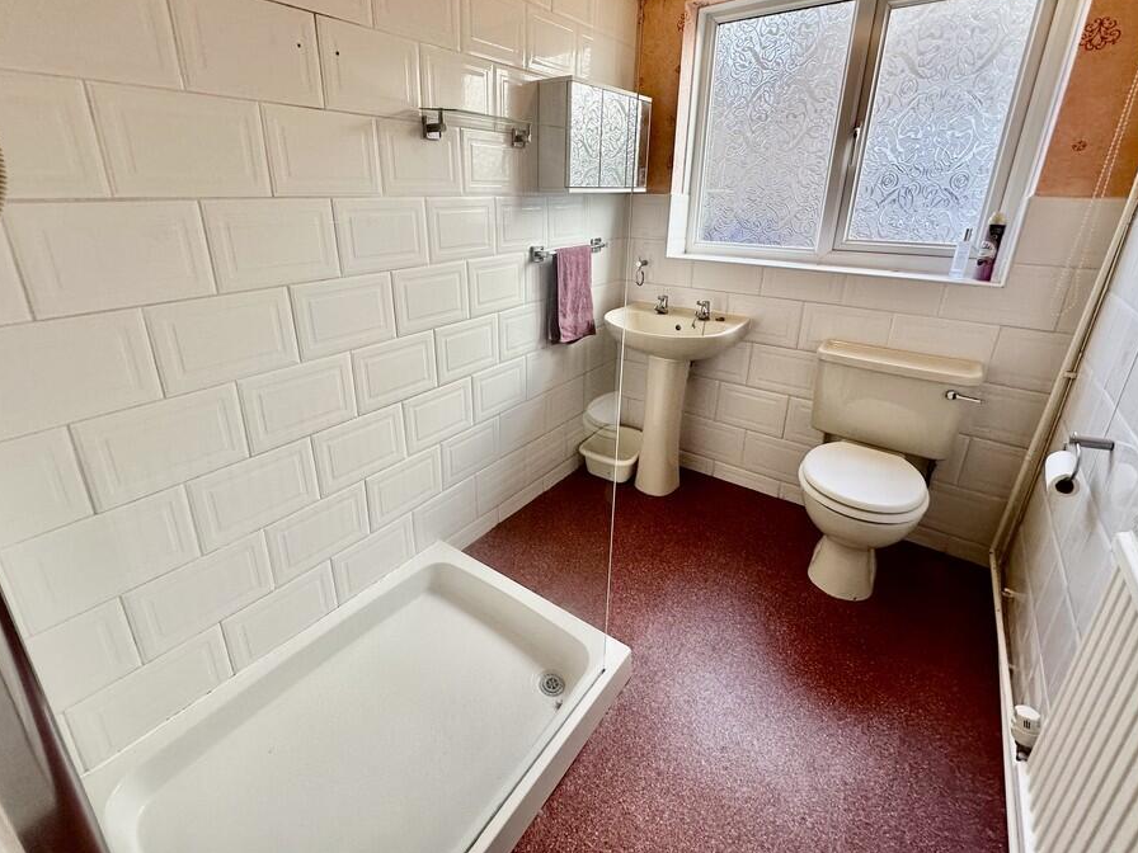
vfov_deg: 77.7
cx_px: 542
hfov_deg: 94.4
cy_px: 369
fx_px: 526
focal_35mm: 16
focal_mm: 2.22
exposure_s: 1/100
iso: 125
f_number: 2.2
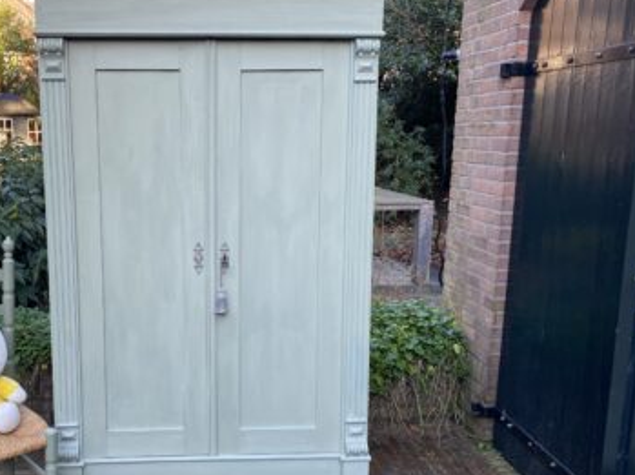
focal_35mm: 38
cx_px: 191
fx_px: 696
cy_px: 277
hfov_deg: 47.9
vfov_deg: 37.6
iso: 50
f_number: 1.8
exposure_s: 1/121
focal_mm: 4.25
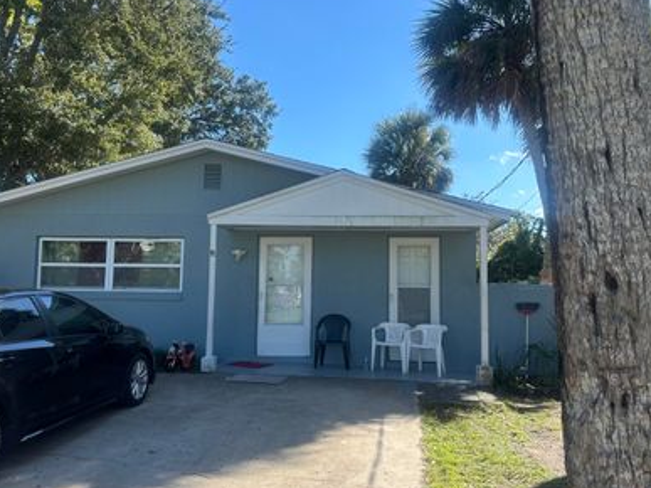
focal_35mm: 31
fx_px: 583
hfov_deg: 58.3
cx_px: 304
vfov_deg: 45.4
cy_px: 235
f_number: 1.78
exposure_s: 1/1751
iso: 80
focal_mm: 6.86
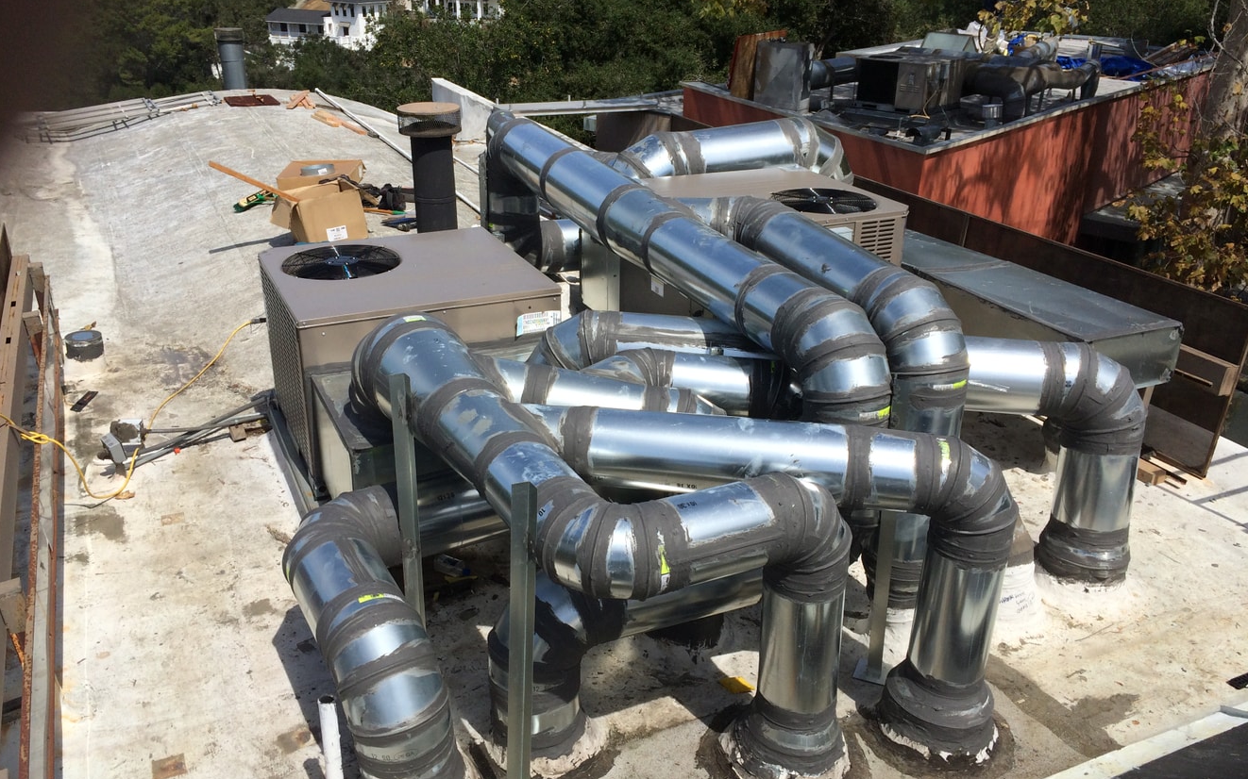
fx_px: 1054
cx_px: 624
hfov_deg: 61.2
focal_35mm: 31
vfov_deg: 40.6
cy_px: 388
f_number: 2.2
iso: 32
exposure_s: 1/3731
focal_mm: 4.15
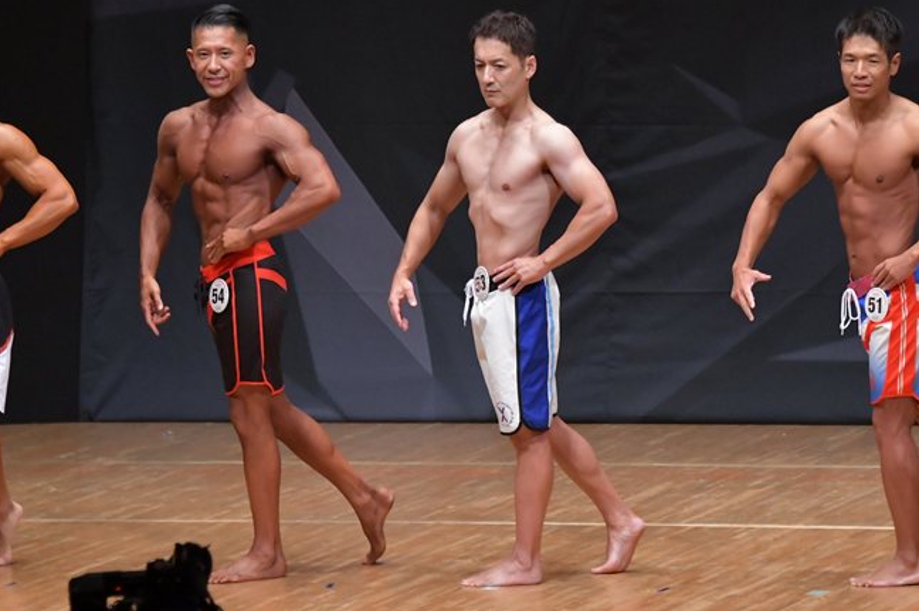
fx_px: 7780
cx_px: 540
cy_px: 268
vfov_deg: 4.5
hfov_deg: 6.8
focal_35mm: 305
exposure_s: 1/400
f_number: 5.6
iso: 6400
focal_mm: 170
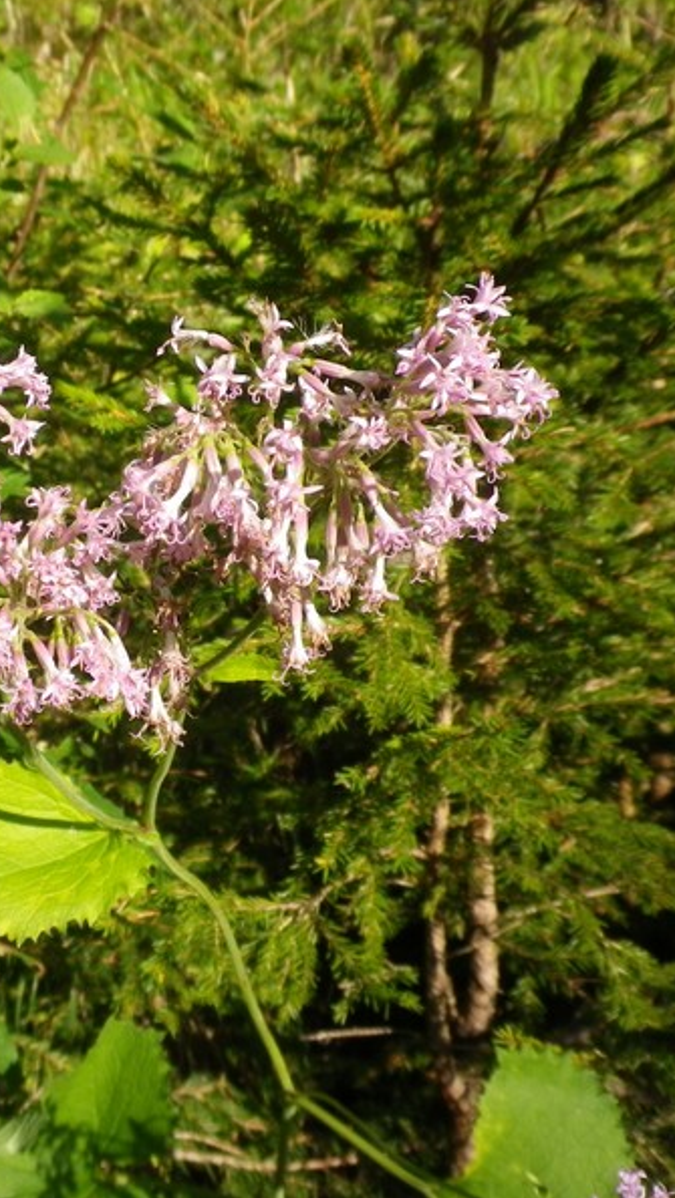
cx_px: 135
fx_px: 1304
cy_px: 596
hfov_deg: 28.4
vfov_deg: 49.4
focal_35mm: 41
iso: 80
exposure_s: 1/250
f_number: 3.5
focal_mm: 5.05
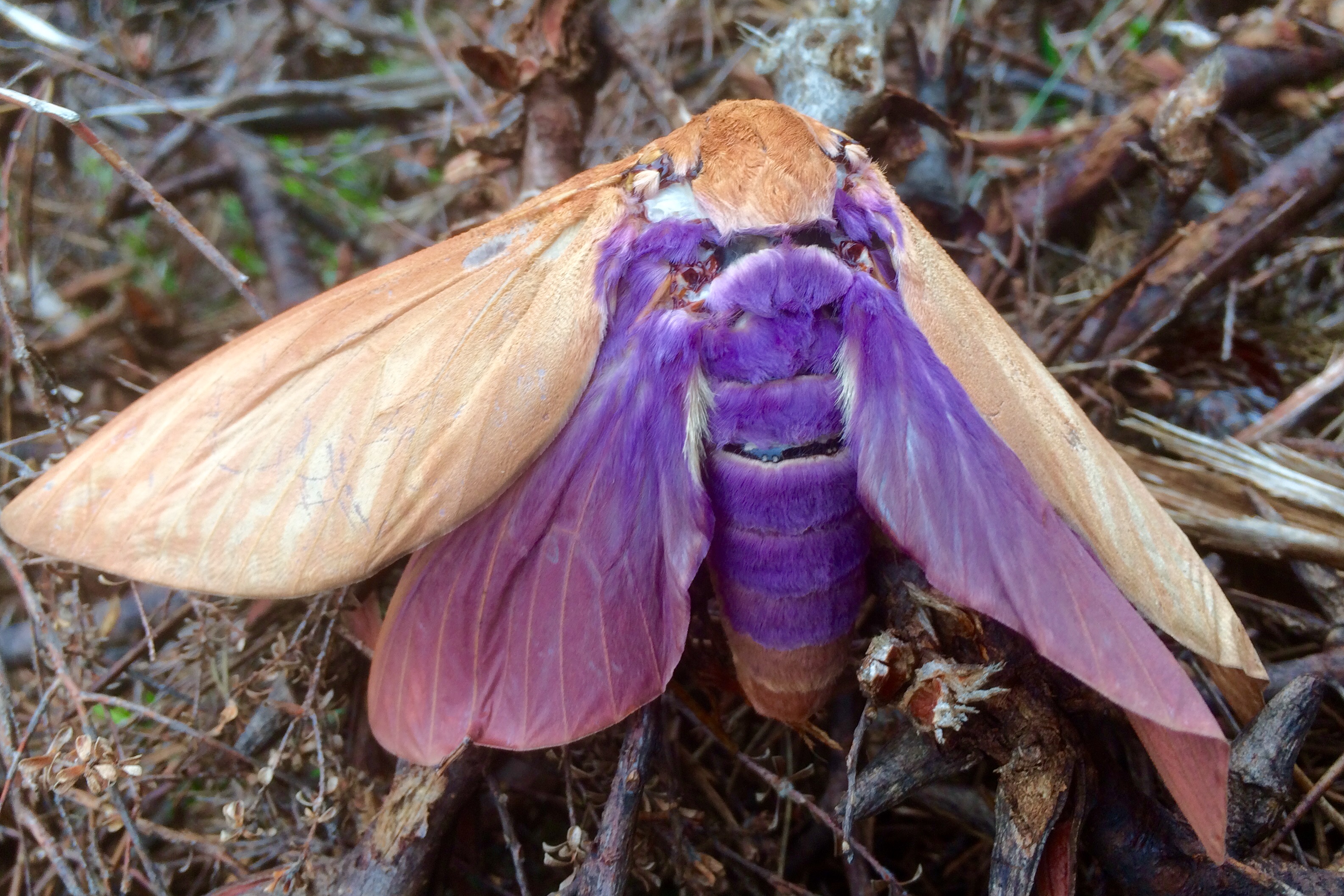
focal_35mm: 31
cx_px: 684
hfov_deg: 60.3
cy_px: 391
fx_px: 1157
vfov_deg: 42.2
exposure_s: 1/100
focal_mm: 4.15
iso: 32
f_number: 2.2
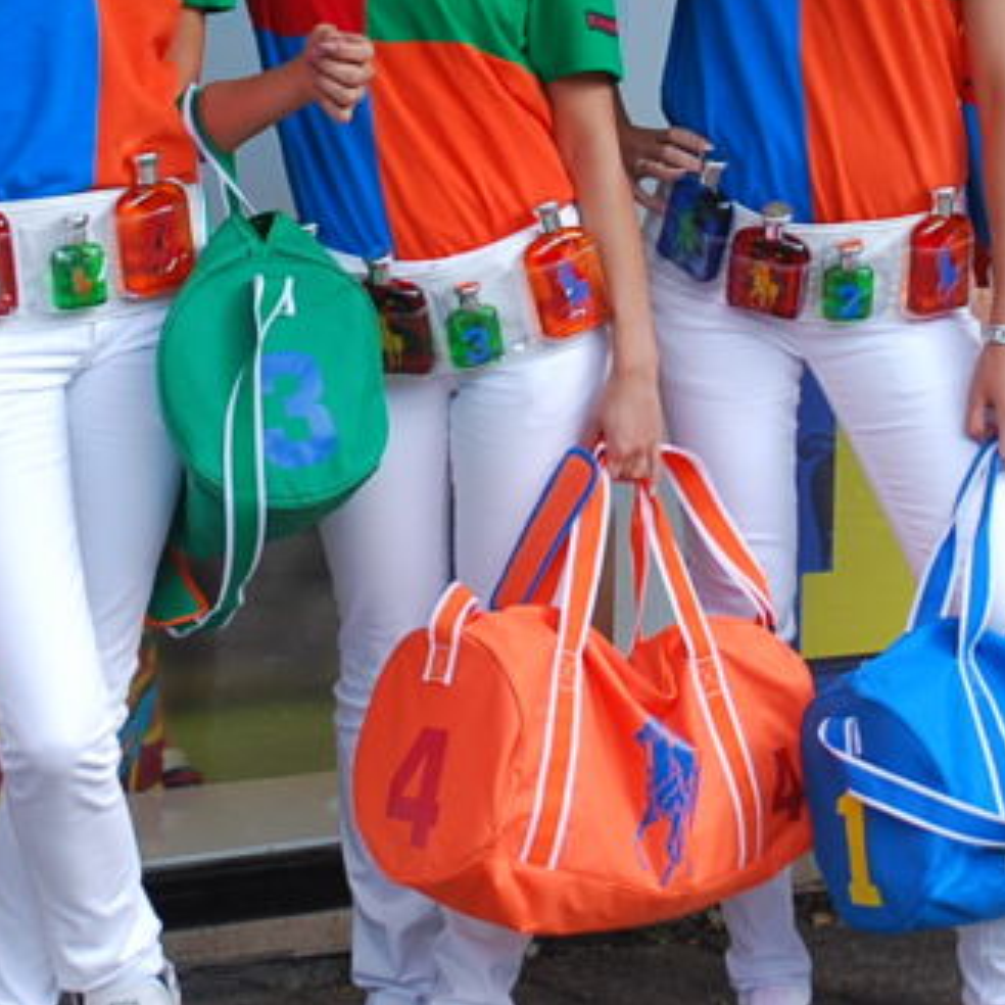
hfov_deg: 13.0
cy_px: -86
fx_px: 4401
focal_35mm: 134
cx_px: 441
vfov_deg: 12.8
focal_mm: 32
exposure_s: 1/125
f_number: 5.6
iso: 180
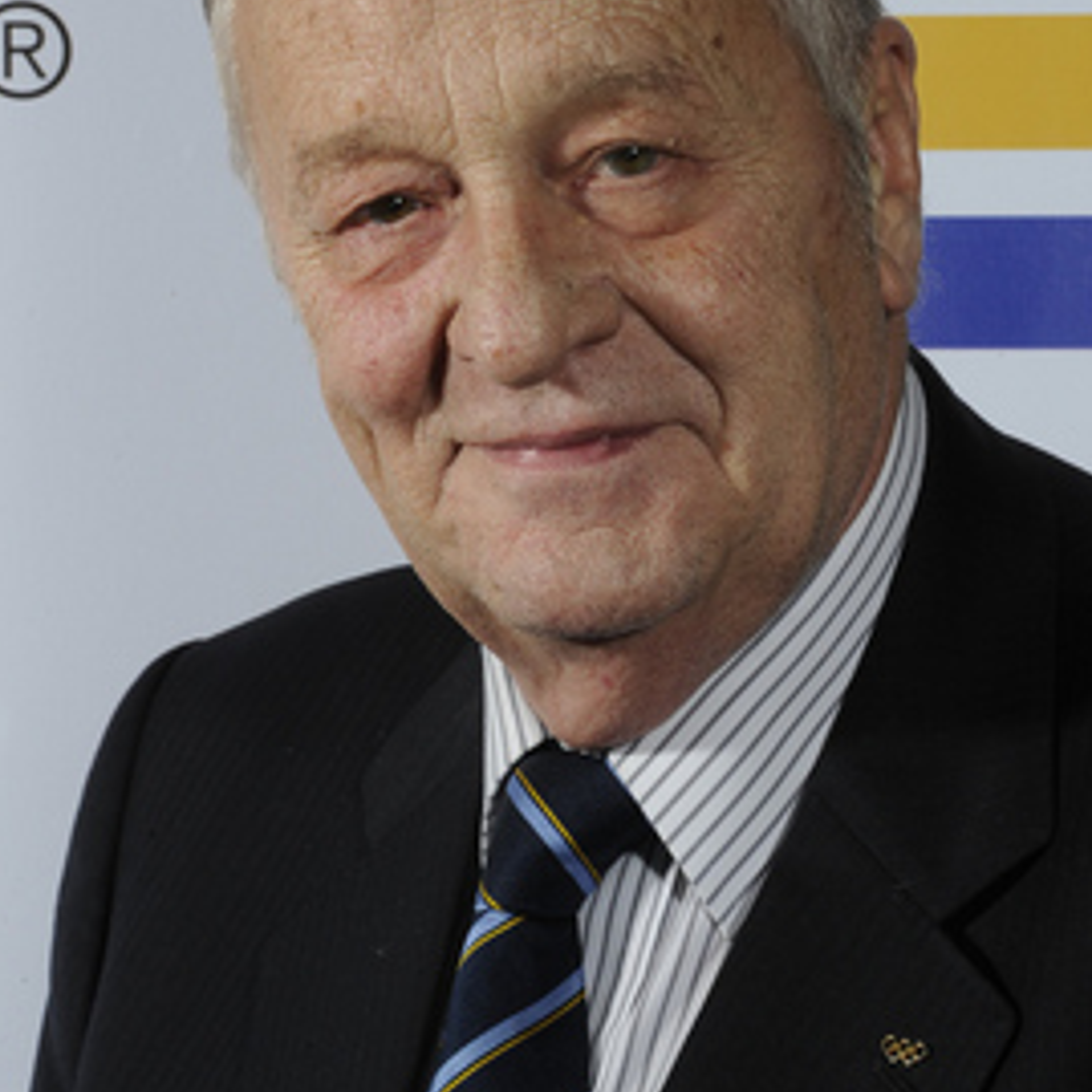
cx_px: 585
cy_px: 461
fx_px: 6853
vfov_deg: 9.1
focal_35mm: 192
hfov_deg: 9.1
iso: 640
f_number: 18
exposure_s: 1/200
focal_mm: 135
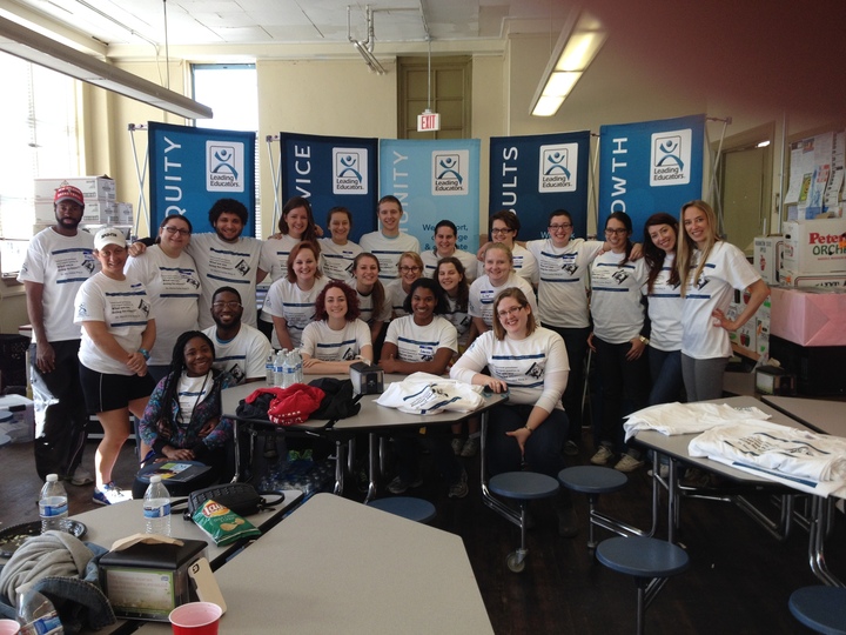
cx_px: 423
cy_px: 318
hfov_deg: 52.6
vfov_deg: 40.7
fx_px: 855
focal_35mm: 35
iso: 64
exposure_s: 1/120
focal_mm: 4.28
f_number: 2.4
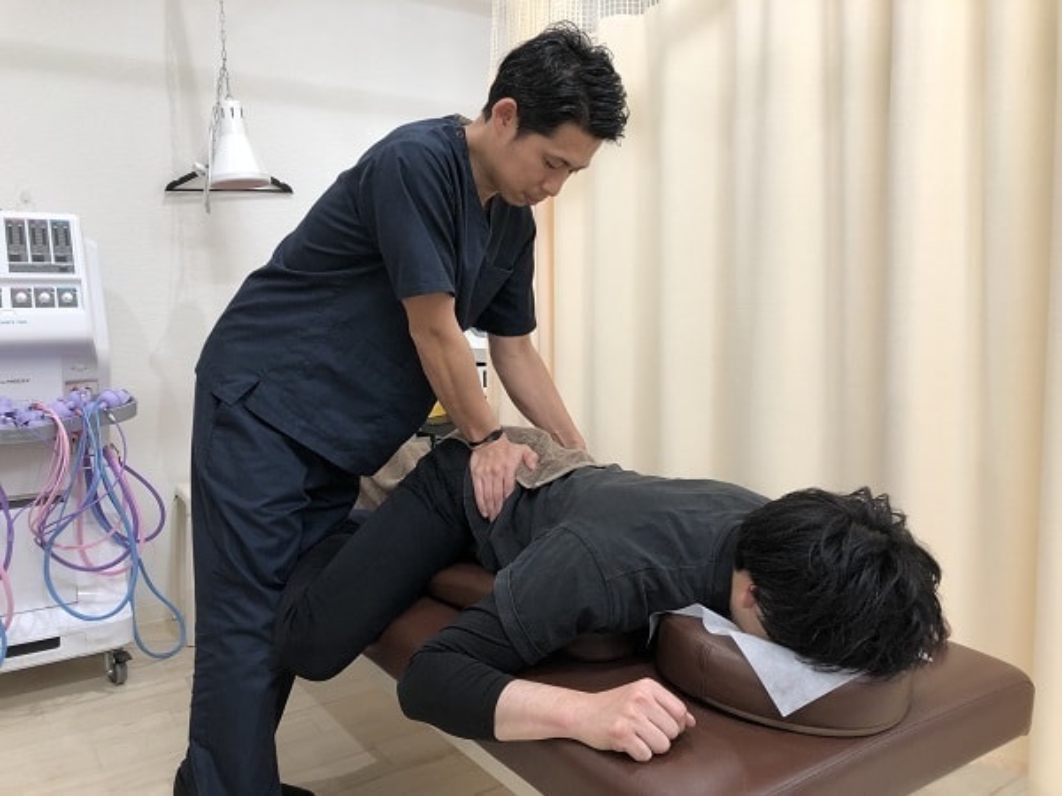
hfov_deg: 63.4
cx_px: 531
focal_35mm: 28
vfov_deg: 49.7
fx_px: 859
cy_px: 398
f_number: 1.8
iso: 40
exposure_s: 1/24
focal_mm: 3.99
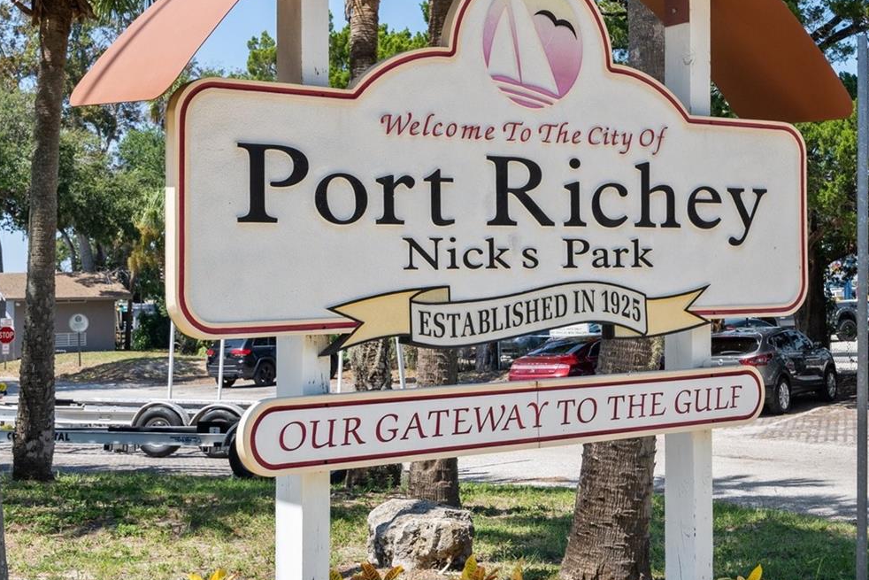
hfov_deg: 34.9
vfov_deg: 23.7
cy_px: 212
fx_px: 1376
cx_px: 541
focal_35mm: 57
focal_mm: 35
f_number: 8
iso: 320
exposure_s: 1/500
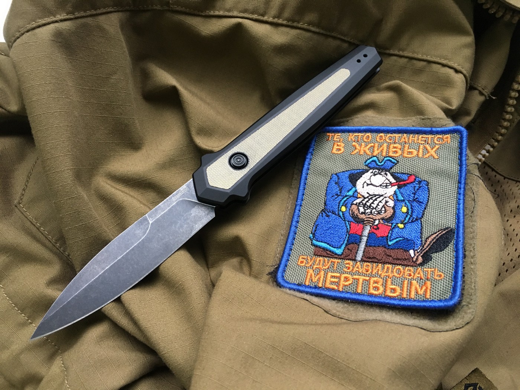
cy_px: 195
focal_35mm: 29
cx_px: 260
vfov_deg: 48.2
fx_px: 436
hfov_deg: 61.7
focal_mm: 4.15
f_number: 2.2
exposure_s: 1/33
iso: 200
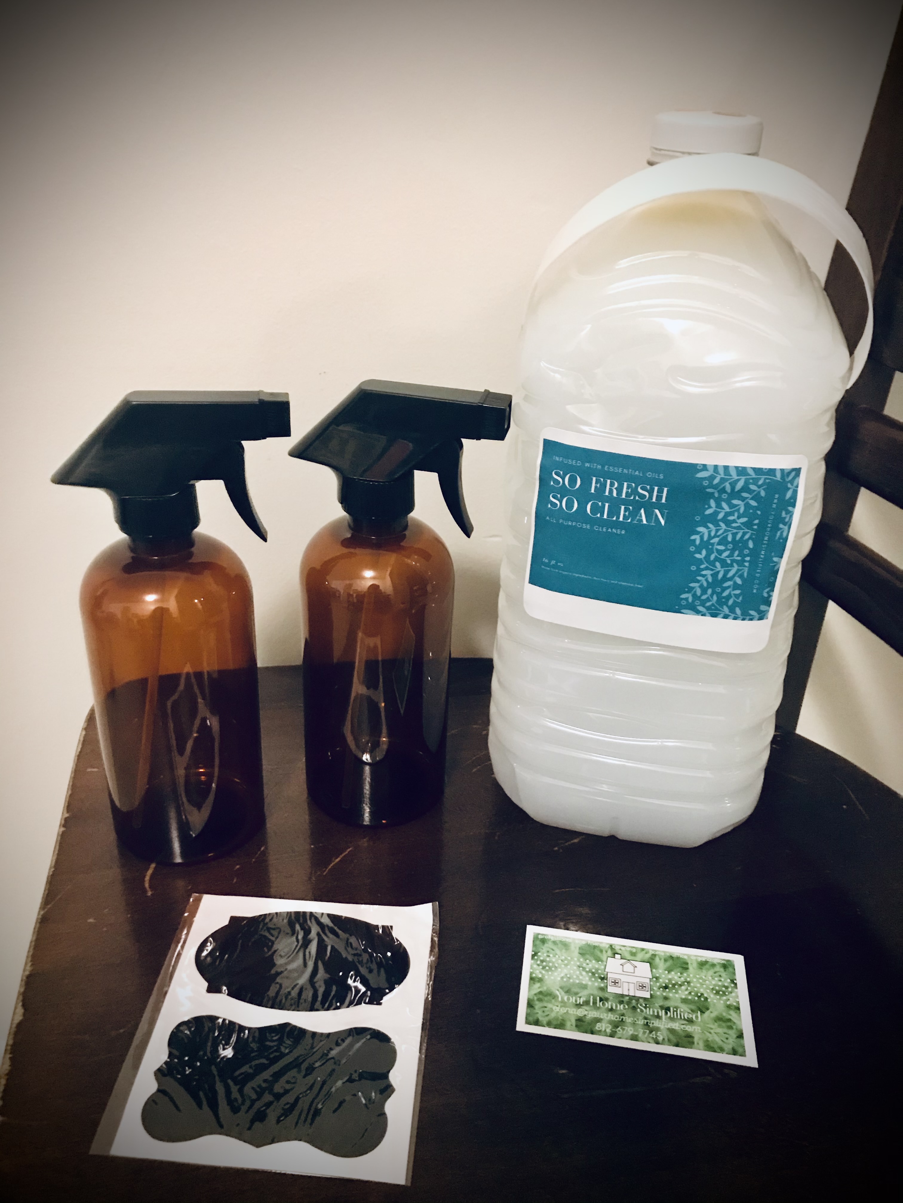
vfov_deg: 63.4
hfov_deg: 49.7
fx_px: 974
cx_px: 452
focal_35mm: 28
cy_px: 602
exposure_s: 1/4
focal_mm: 3.99
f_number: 1.8
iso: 100
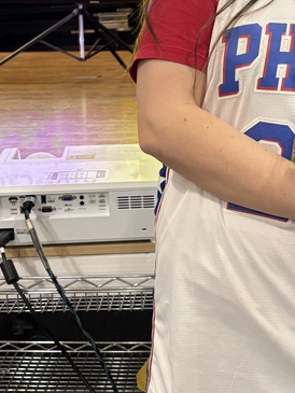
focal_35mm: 73
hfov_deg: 20.1
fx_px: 829
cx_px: 206
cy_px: 113
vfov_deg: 26.4
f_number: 1.6
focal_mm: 5.96
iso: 200
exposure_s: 1/60
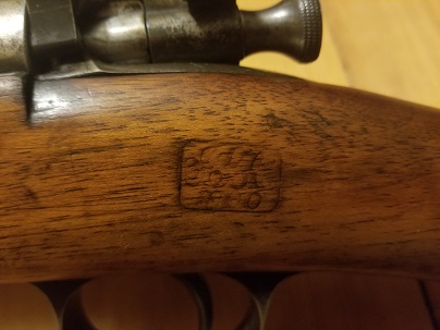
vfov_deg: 53.1
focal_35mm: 26
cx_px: 220
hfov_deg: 67.3
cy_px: 165
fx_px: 330
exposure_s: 1/10
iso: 500
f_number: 1.7
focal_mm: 4.25
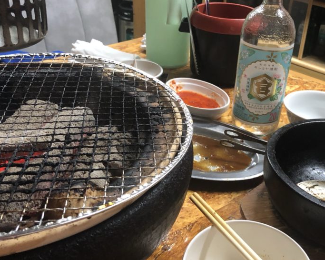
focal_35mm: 41
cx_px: 212
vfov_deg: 36.5
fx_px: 394
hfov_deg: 44.3
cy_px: 122
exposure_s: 1/13
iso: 100
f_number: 1.8
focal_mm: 3.99
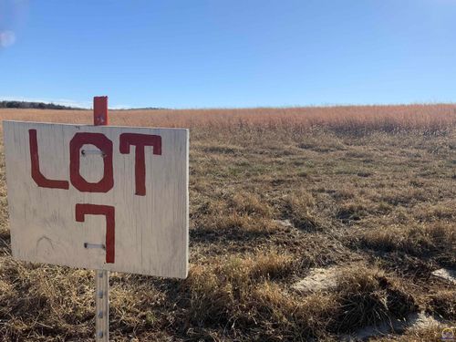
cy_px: 171
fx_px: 382
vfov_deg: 48.2
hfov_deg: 61.7
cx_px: 228
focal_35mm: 29
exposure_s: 1/2227
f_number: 1.8
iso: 20
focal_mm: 3
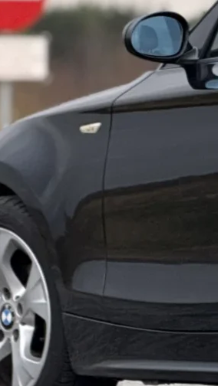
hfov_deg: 2.4
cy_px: 184
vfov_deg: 4.3
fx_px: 5111
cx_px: 601
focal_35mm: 498
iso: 320
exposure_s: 1/63
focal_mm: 15.66
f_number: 2.8
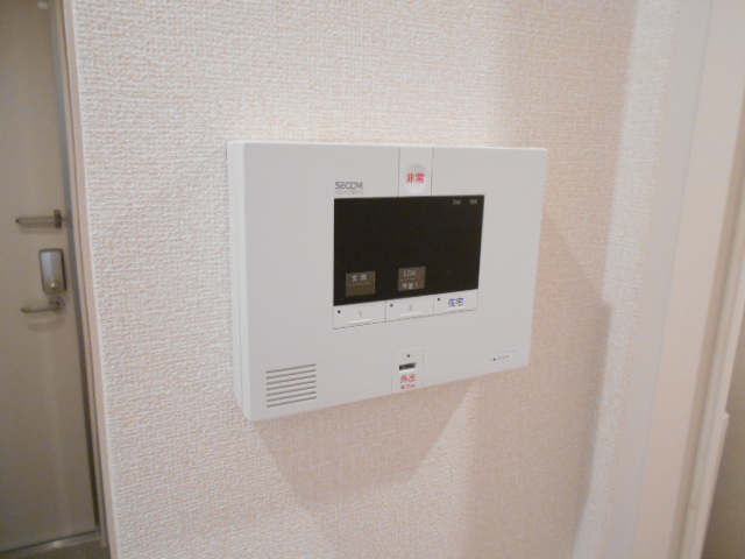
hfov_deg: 67.3
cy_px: 280
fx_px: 560
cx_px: 372
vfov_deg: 53.1
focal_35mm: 26
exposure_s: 1/30
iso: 400
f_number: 3.2
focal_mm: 4.6
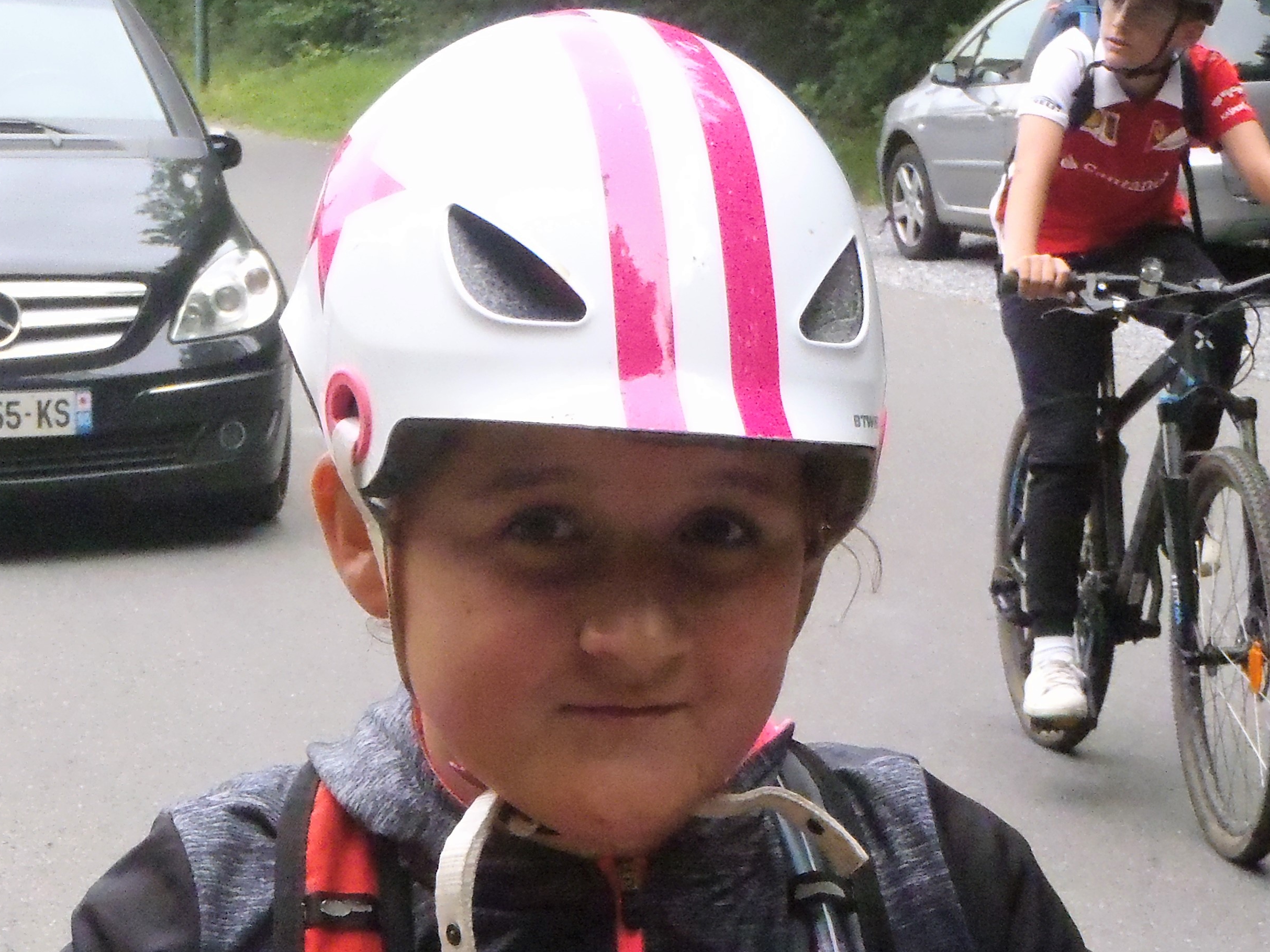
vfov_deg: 14.9
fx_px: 3632
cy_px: 631
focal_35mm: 99
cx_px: 530
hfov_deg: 19.8
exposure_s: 1/400
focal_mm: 10
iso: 800
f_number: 5.1
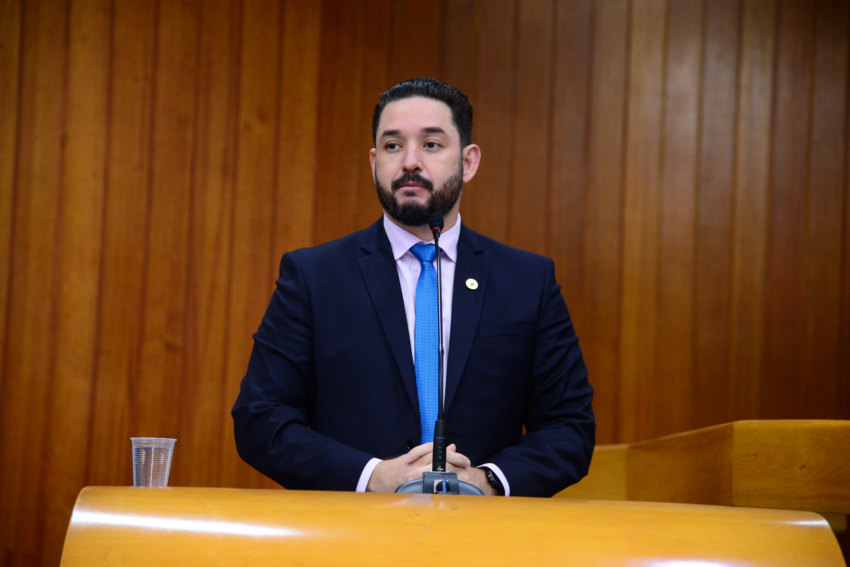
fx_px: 2480
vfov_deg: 13.1
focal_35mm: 105
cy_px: 284
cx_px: 425
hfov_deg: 19.4
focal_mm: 105
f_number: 4
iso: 1600
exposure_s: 1/60
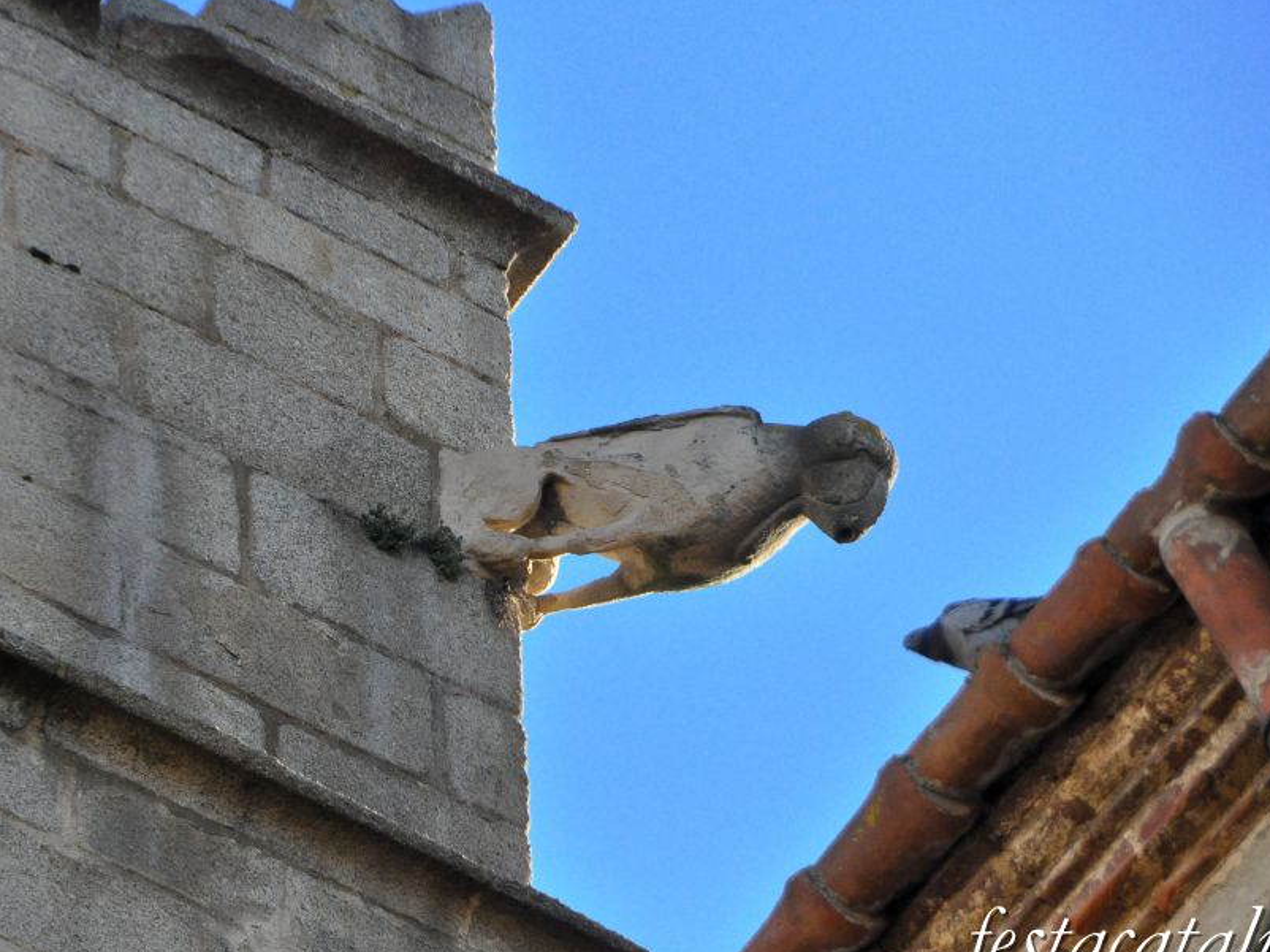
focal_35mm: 368
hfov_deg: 5.4
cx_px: 606
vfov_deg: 4.0
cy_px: 458
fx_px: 13497
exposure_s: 1/1250
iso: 1600
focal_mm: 200
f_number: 7.1
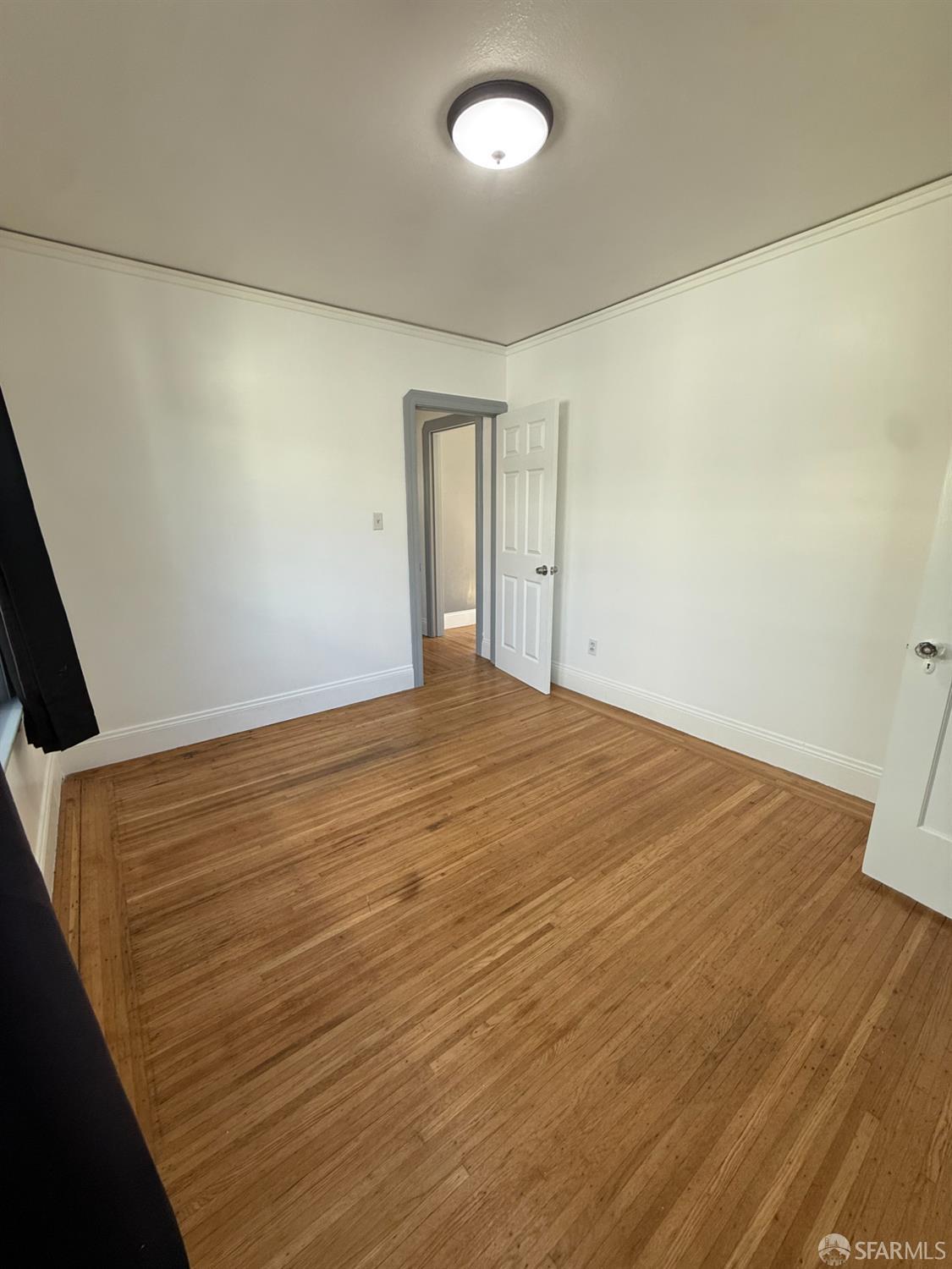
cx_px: 476
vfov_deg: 102.1
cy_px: 634
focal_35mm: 14
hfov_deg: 85.7
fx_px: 513
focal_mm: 2.22
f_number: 2.2
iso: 100
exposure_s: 1/120
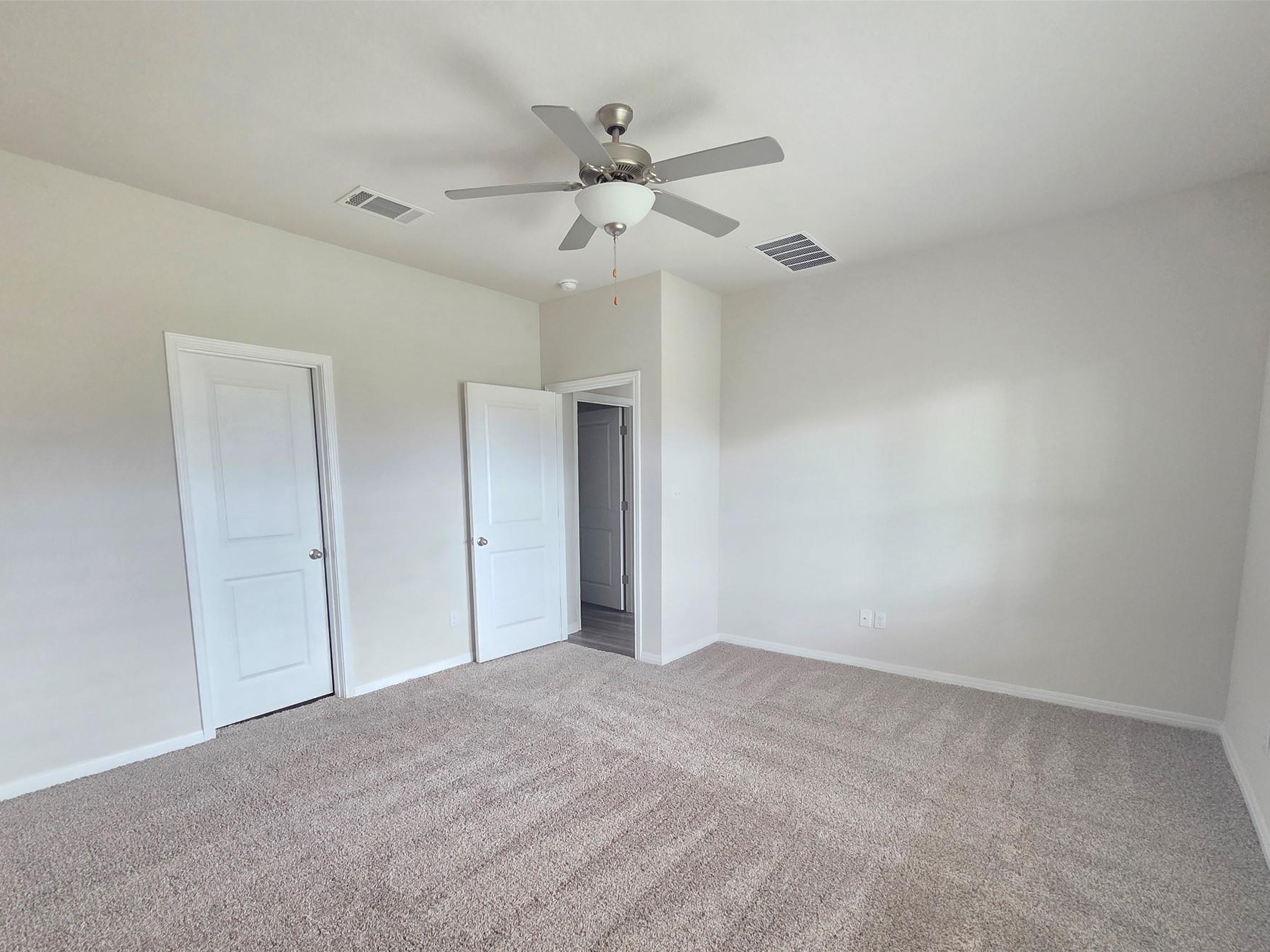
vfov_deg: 81.2
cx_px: 598
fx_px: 550
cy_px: 549
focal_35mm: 15
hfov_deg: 98.1
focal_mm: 2.2
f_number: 2.2
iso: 500
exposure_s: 1/60
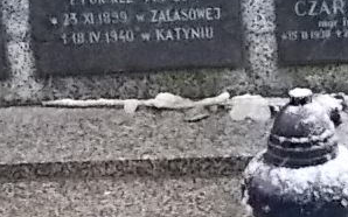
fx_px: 1403
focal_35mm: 148
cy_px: 125
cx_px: 185
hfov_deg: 14.1
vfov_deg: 8.9
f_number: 3.2
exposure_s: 1/60
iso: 400
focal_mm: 4.6
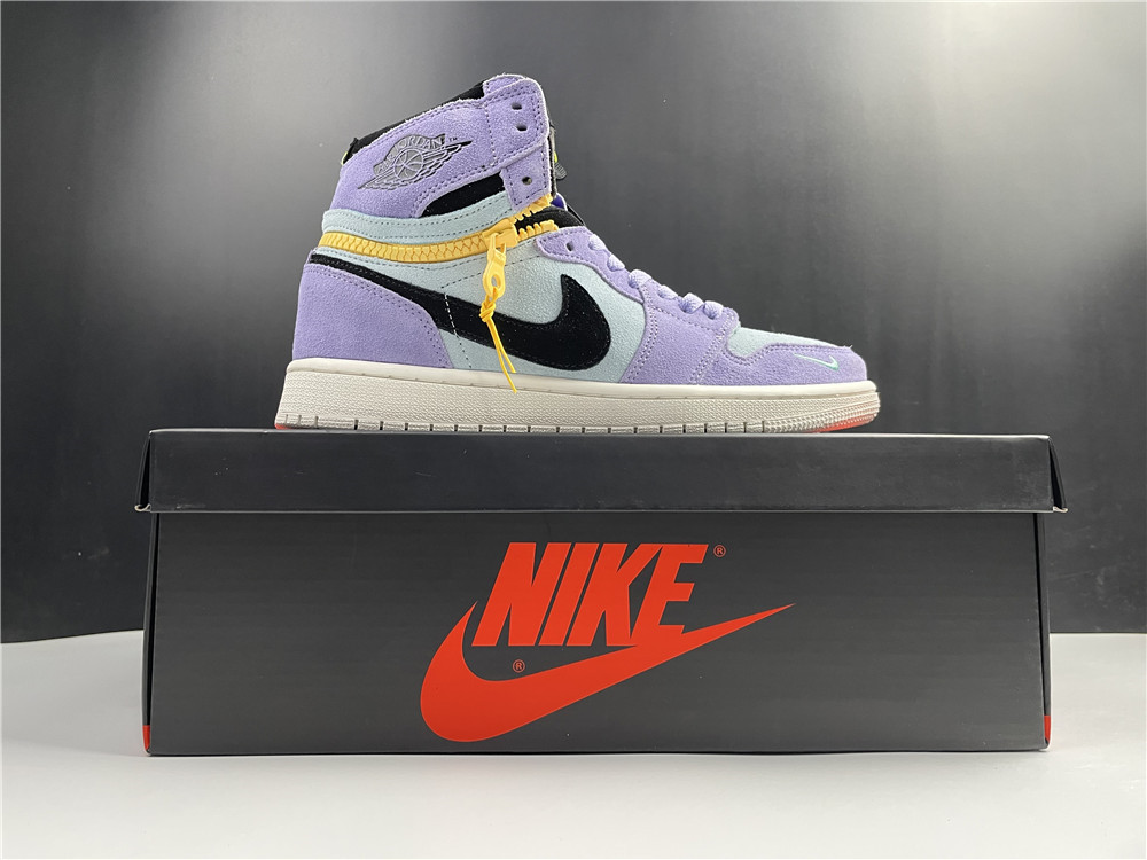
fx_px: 862
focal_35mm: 26
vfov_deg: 53.1
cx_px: 574
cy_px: 430
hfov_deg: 67.3
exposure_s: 1/88
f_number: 1.6
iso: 125
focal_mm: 4.2
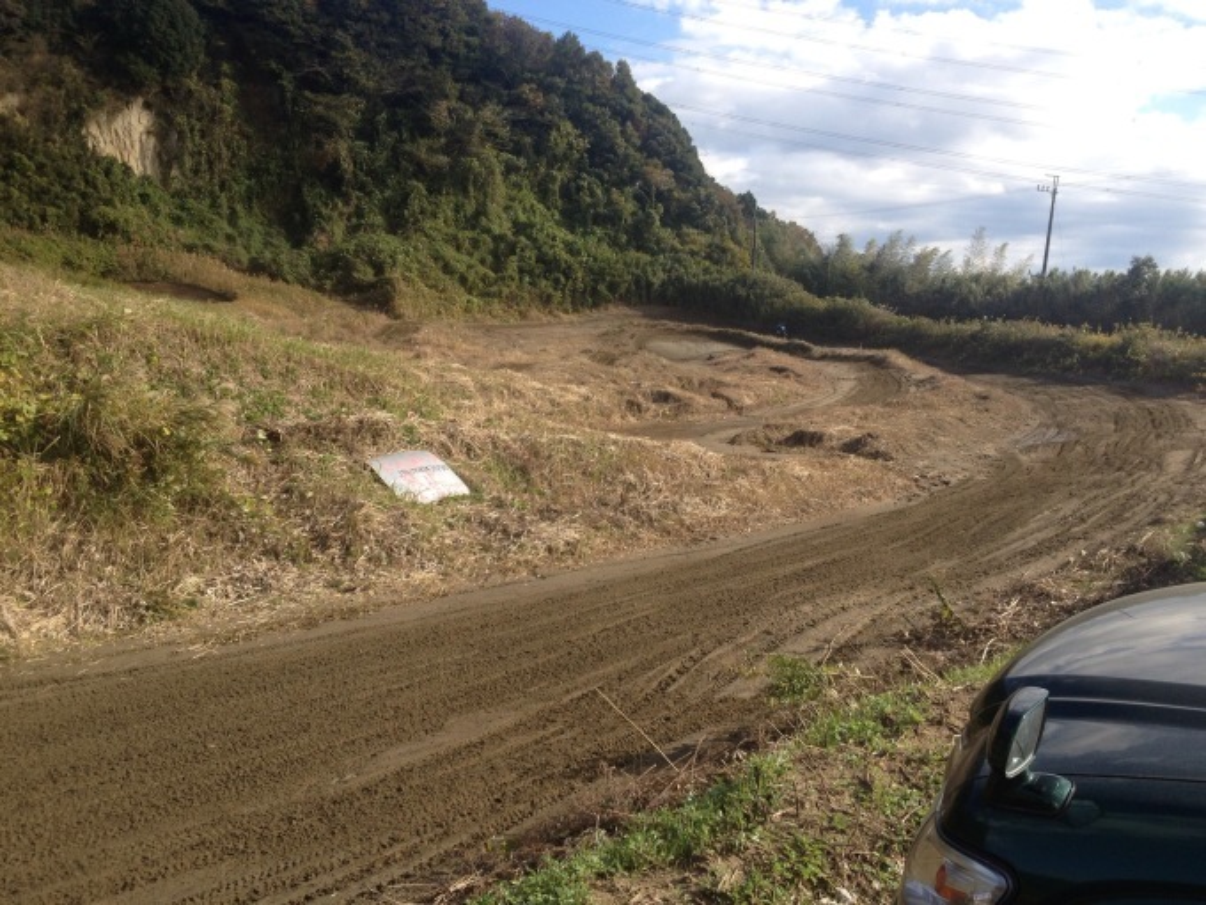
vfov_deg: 40.7
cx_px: 603
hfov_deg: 52.6
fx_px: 1219
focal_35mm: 35
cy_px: 452
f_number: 2.4
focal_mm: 4.28
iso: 50
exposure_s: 1/986
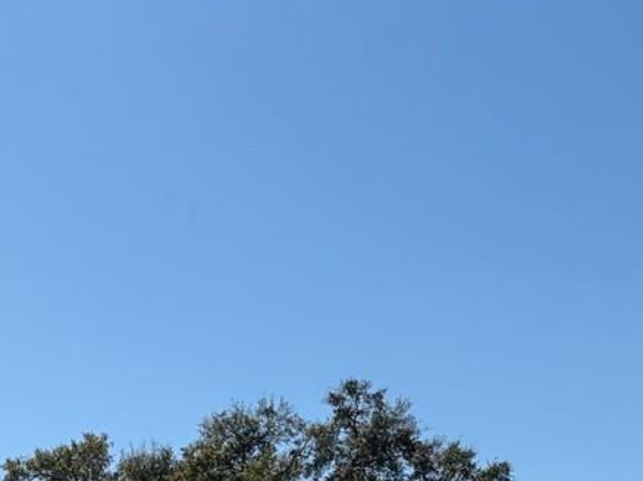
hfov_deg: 20.5
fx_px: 1764
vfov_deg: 13.9
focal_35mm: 95
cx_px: 139
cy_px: 846
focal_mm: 5.96
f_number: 1.6
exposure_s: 1/7813
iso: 64
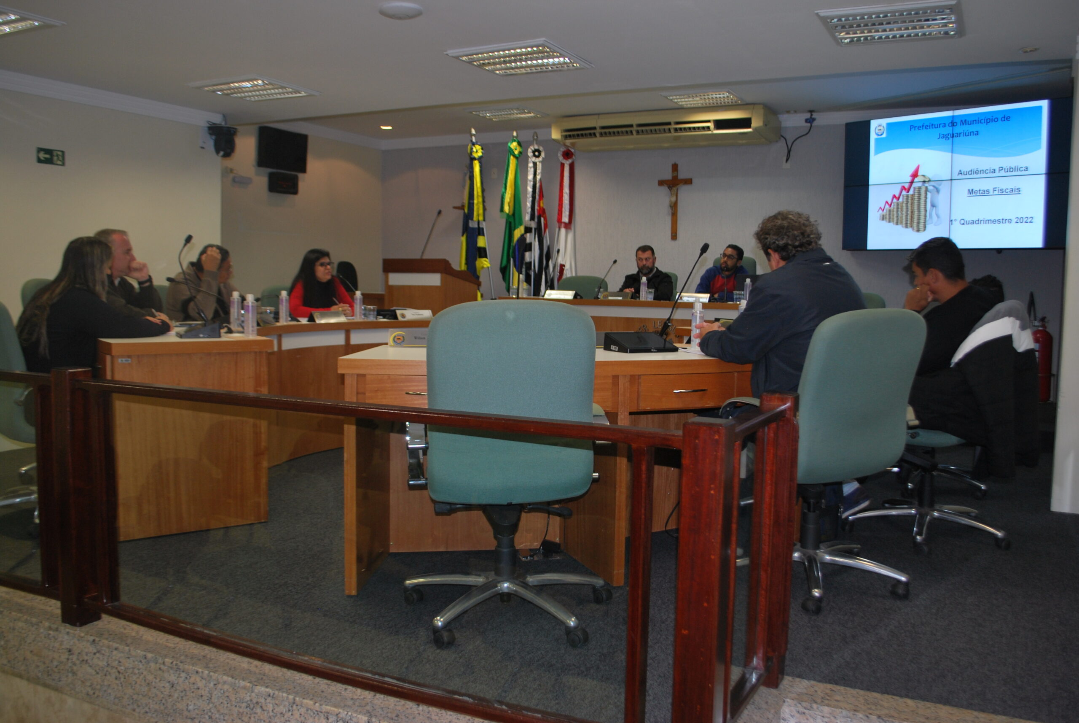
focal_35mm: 30
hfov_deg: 61.9
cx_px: 540
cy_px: 362
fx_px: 900
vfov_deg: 43.7
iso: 200
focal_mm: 20
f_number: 3.8
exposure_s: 1/60
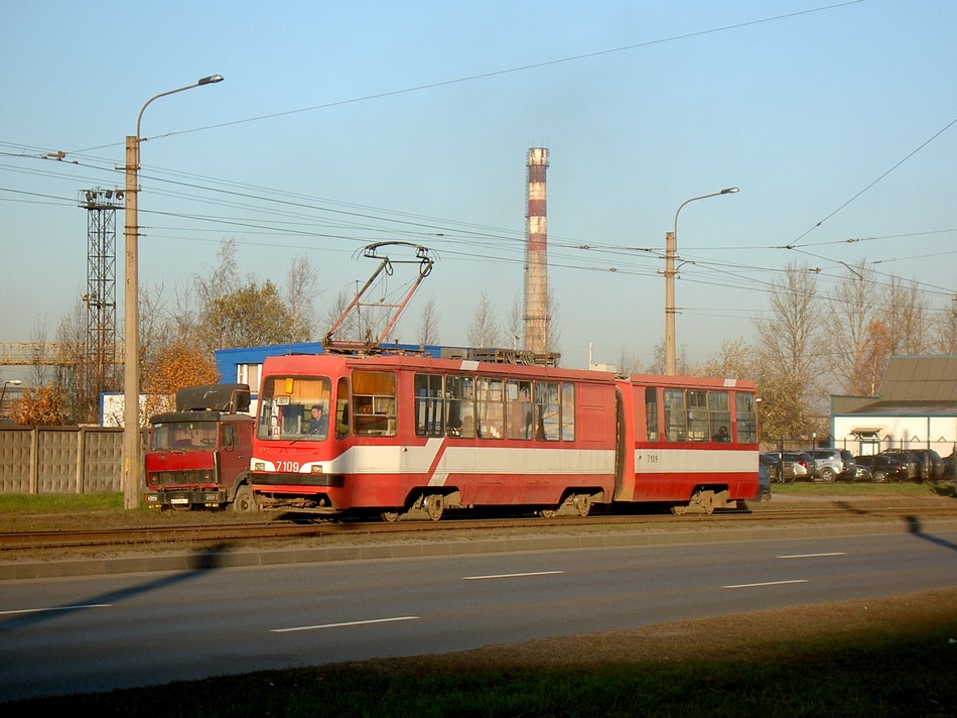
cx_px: 478
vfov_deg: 14.5
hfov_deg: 19.3
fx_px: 2819
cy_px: 359
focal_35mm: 102
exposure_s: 1/250
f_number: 4.9
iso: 50
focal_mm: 16.8
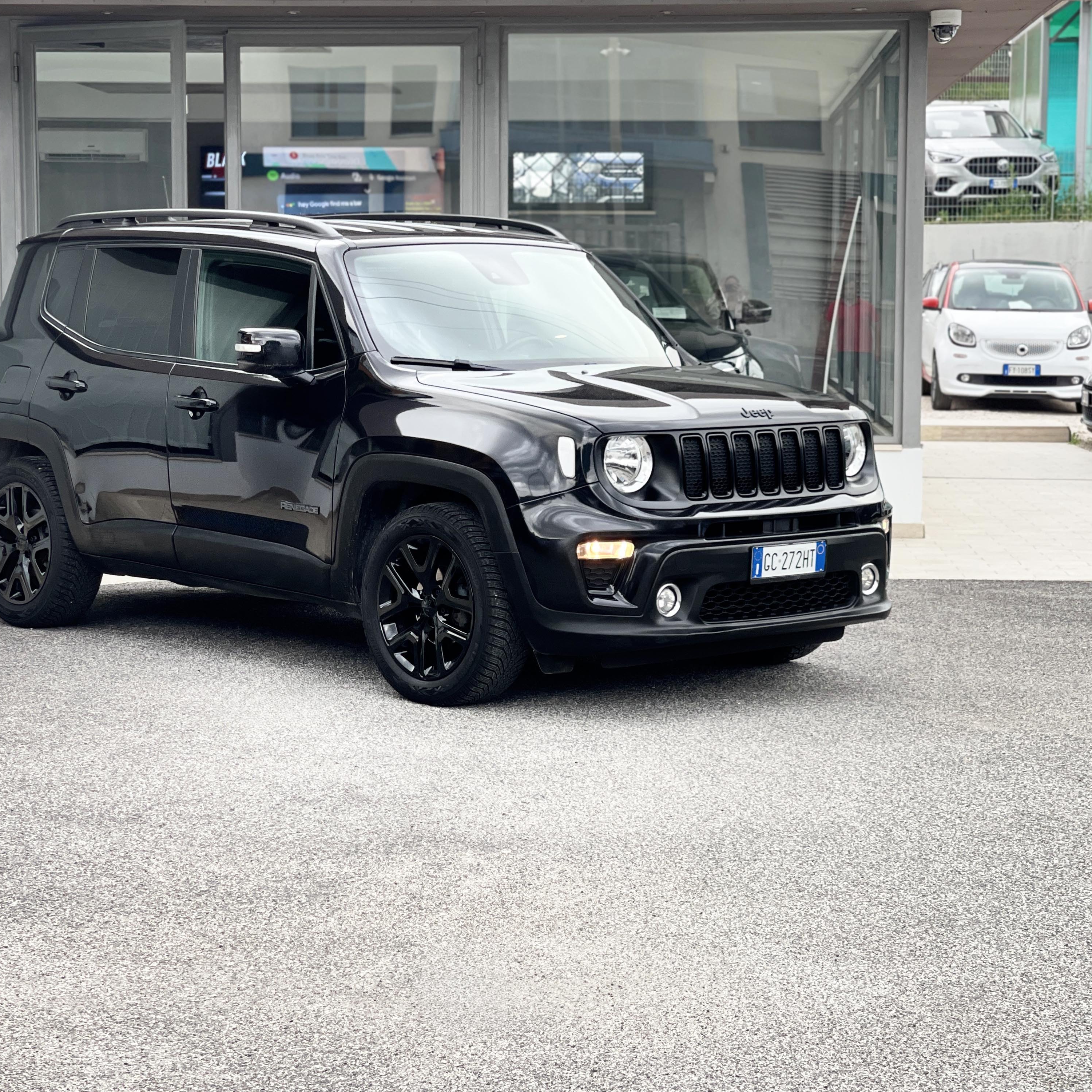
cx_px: 472
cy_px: 544
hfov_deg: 22.7
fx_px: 2712
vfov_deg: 22.8
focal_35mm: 76
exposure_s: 1/121
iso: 50
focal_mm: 7.5
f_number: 2.2
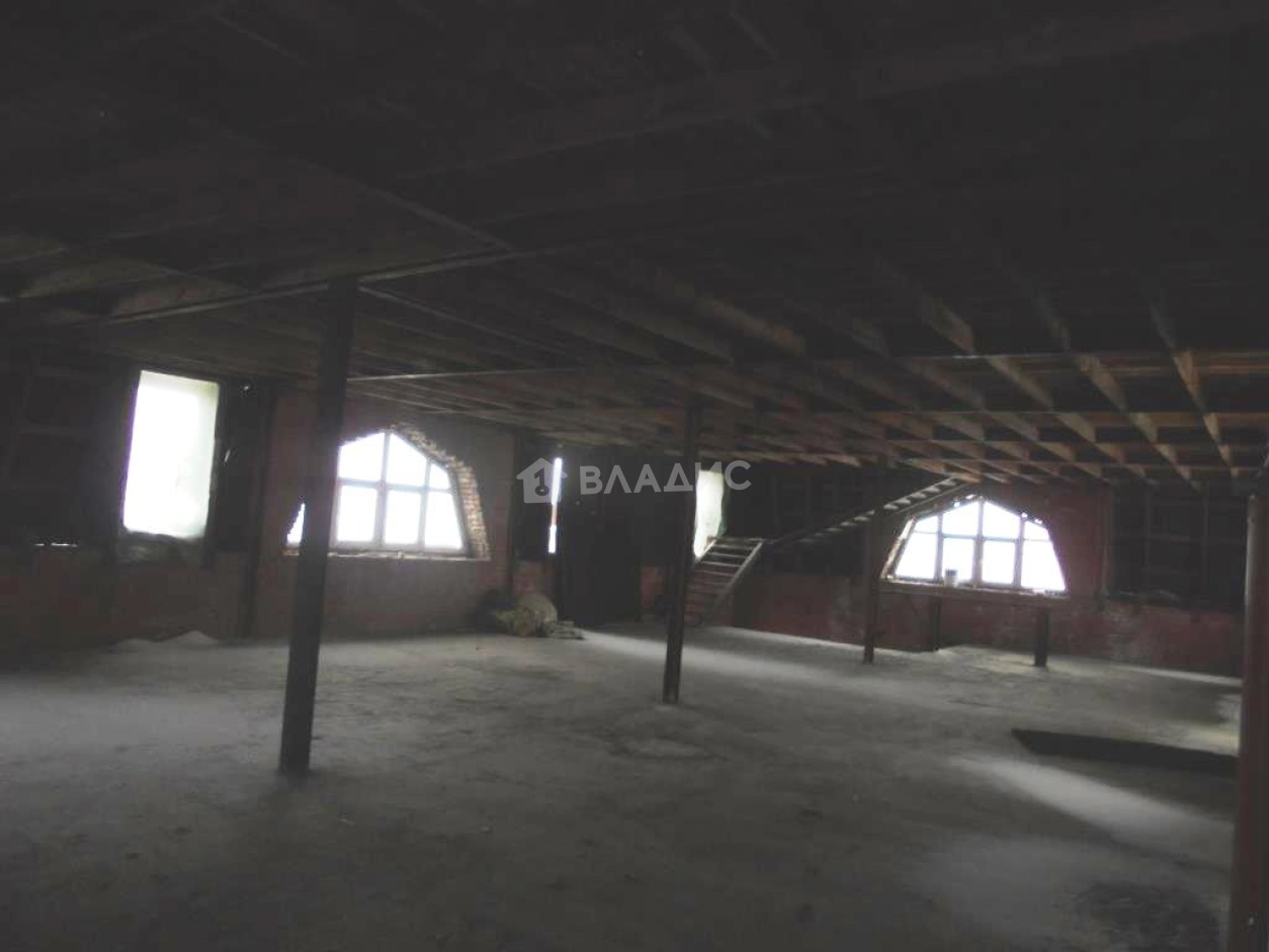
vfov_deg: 53.1
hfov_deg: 67.3
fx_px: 953
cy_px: 476
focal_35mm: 26
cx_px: 634
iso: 200
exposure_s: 1/30
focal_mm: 4.6
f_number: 3.5
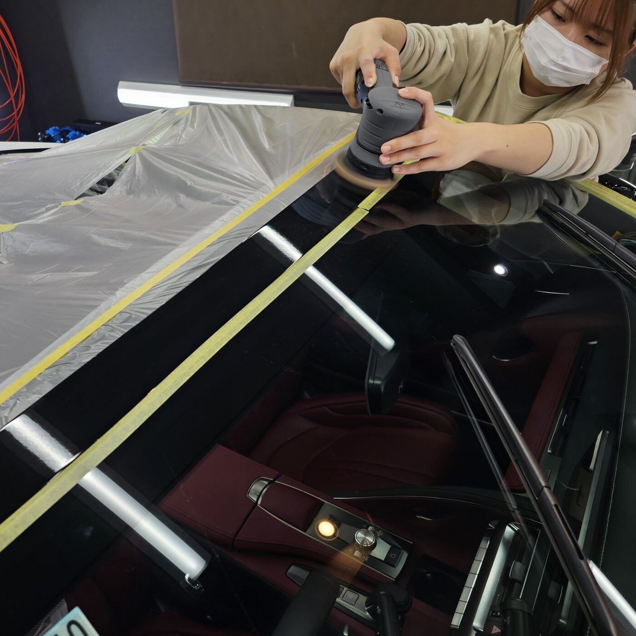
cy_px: 315
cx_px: 225
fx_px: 582
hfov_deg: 56.4
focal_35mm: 28
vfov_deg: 57.3
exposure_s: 1/100
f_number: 1.7
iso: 32
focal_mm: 6.3
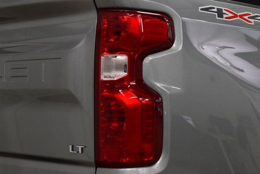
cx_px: 130
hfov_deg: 26.0
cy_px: 87
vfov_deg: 17.5
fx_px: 563
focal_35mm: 78
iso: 1600
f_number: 6.3
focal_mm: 52
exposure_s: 1/60
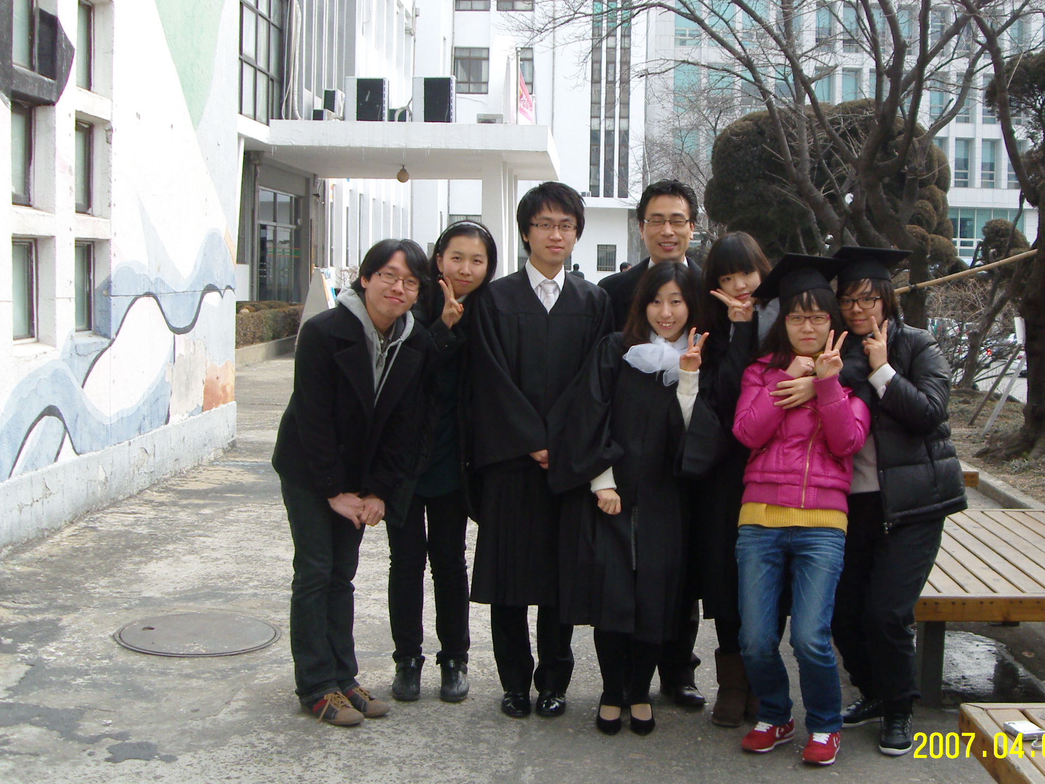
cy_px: 360
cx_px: 610
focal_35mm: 46
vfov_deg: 31.5
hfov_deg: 41.1
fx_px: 1389
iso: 80
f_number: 2.8
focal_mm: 6.2
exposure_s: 1/320
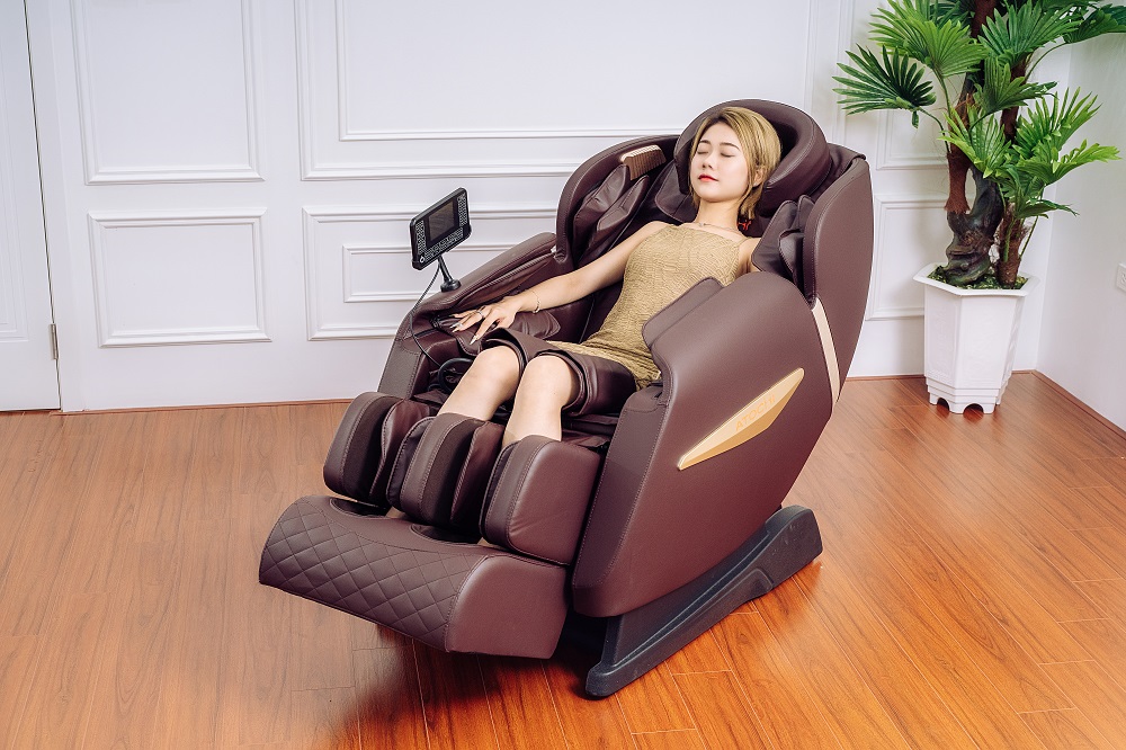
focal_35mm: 49
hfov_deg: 40.4
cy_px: 375
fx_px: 1532
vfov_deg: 27.5
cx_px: 563
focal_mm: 49
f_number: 5.6
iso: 400
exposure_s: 1/125
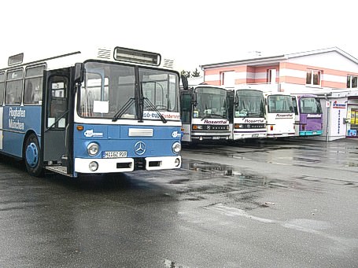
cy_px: 134
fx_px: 393
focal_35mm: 38
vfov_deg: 37.7
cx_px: 179
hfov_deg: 49.0
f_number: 3.1
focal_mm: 6.3
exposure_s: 1/80
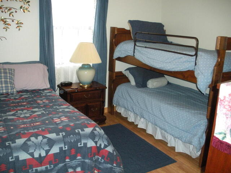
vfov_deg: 39.7
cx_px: 116
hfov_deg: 51.4
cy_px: 86
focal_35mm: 36
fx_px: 240
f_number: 3.5
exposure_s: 1/60
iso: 561
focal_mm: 6.3
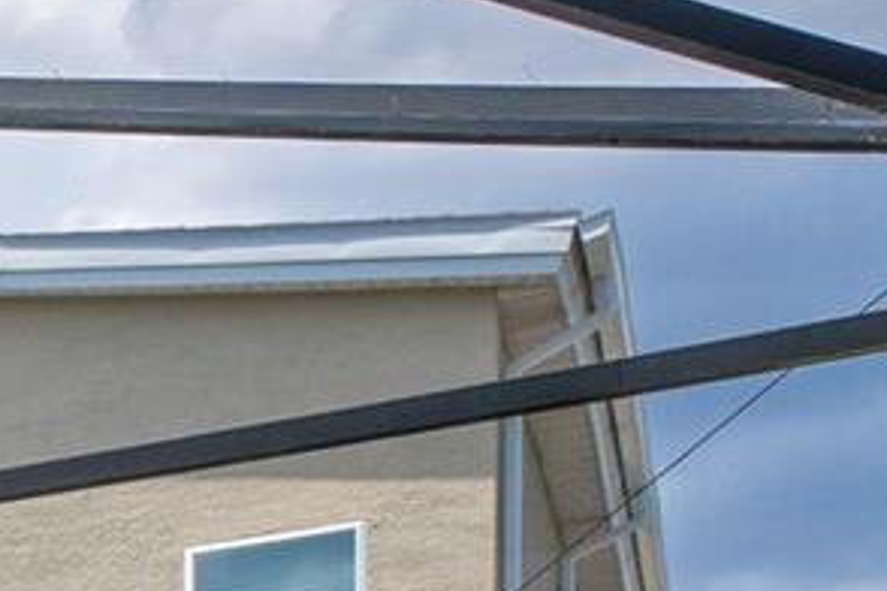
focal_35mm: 87
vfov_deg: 13.2
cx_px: -1505
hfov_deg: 13.1
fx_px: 2143
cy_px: 1251
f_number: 8
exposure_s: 1/250
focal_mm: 16
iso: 100
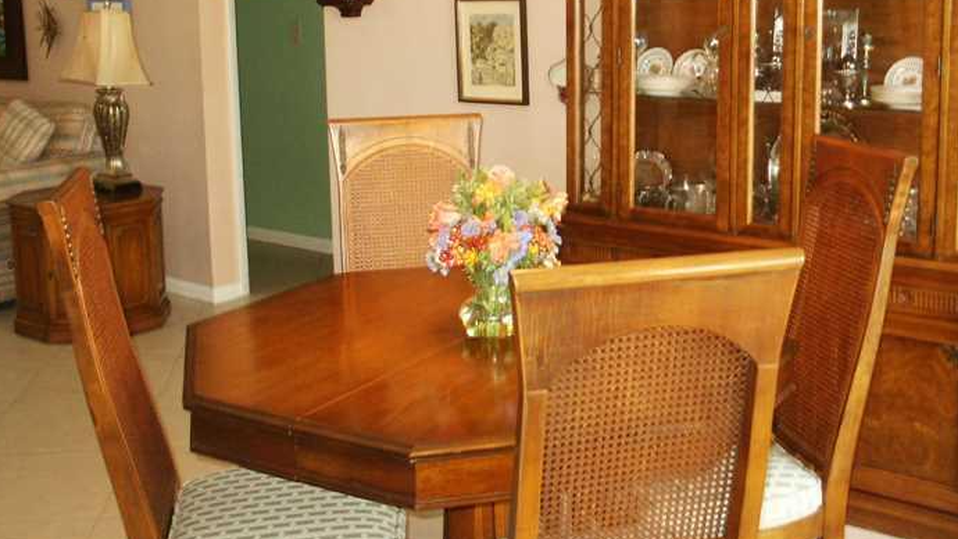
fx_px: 1219
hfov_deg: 42.9
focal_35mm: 48
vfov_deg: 24.6
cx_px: 494
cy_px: 131
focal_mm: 7.86
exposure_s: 1/45
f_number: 3
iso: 200
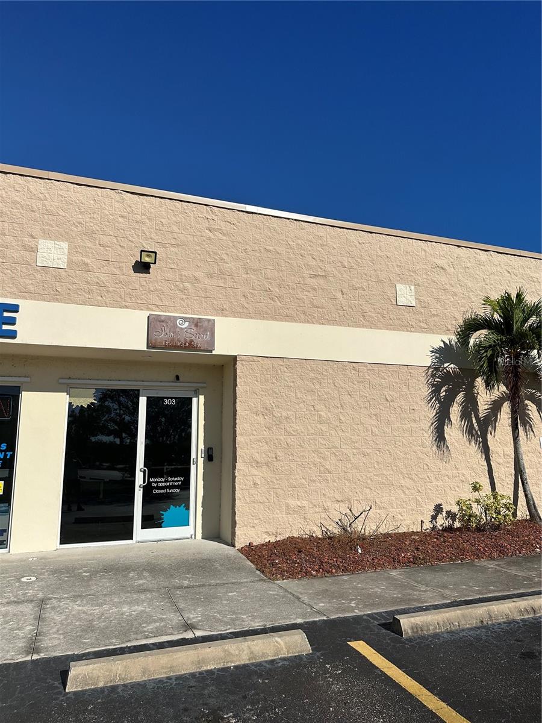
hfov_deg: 56.8
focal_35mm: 24
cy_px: 362
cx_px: 271
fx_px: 501
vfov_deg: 71.6
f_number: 1.78
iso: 80
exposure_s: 1/13699
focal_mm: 6.86
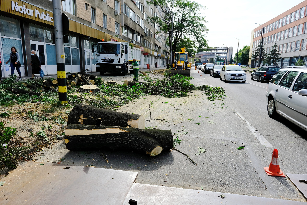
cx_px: 154
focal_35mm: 24
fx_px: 205
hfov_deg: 73.7
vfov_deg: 53.1
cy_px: 102
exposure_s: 1/680
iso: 320
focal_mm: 16
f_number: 5.6
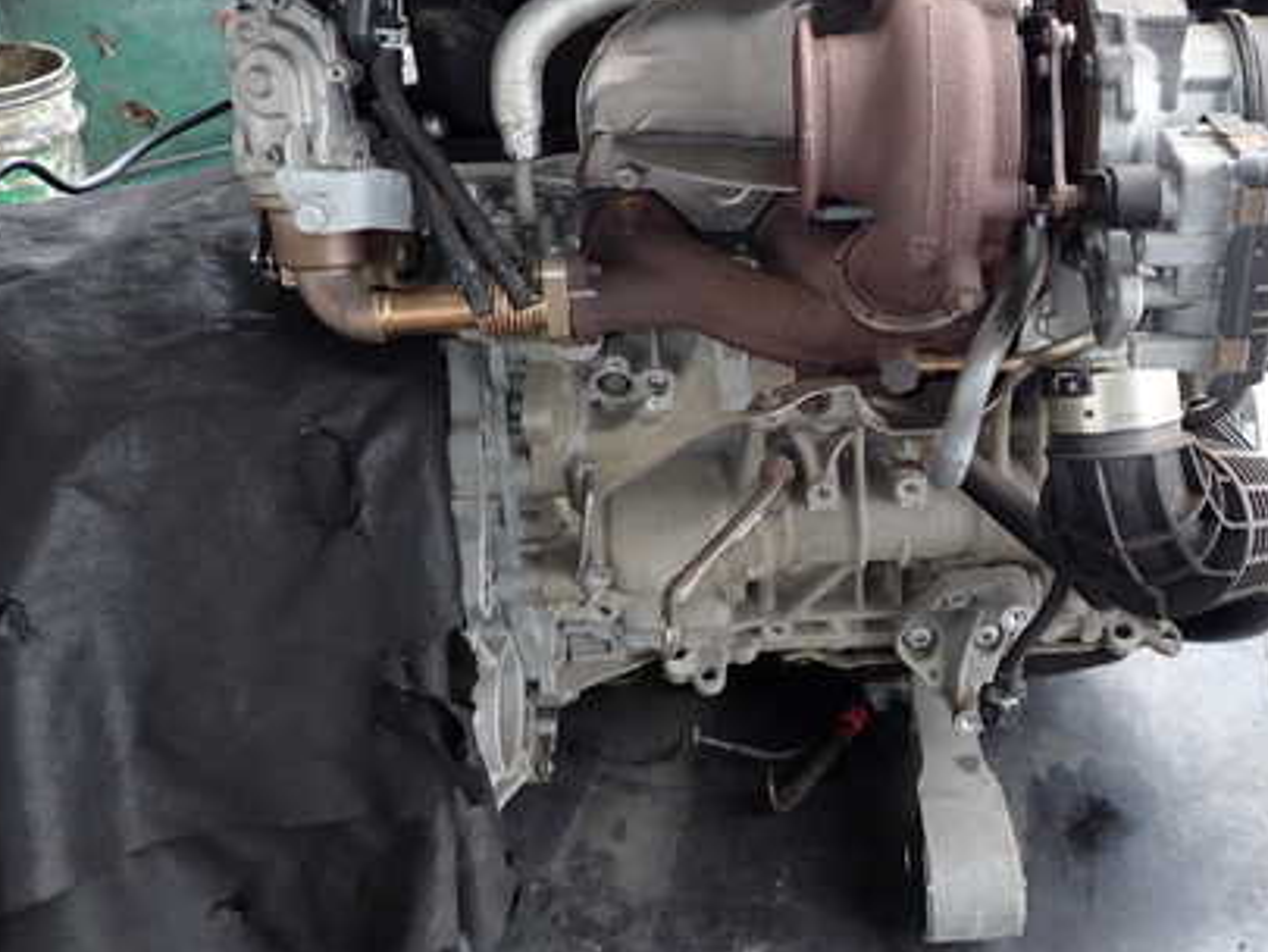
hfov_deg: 48.9
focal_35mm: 37
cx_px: 889
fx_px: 1356
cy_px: 363
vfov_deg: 38.5
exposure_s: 1/60
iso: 200
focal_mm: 4.5
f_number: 2
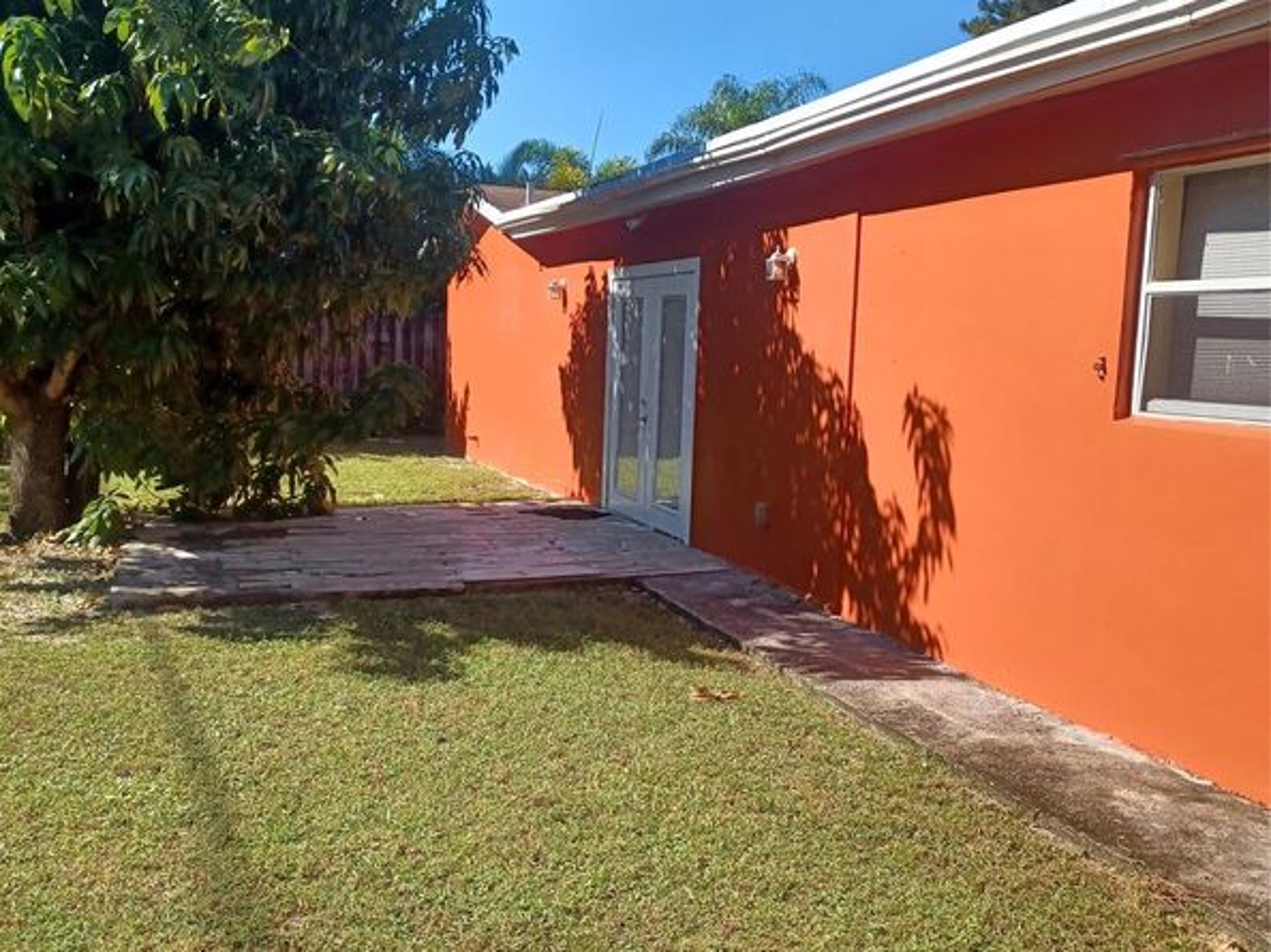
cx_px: 636
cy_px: 476
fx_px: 918
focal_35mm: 25
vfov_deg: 54.8
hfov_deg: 69.4
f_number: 1.8
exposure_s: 1/333
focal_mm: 4.6
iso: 32
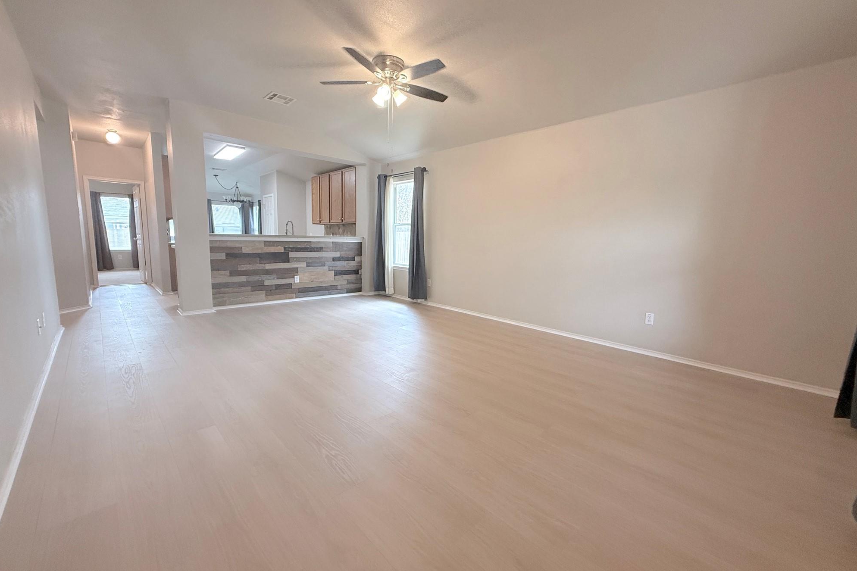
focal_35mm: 15
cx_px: 437
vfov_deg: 77.3
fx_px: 357
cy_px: 282
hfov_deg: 100.4
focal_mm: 2.22
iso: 400
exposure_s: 1/120
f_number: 2.2
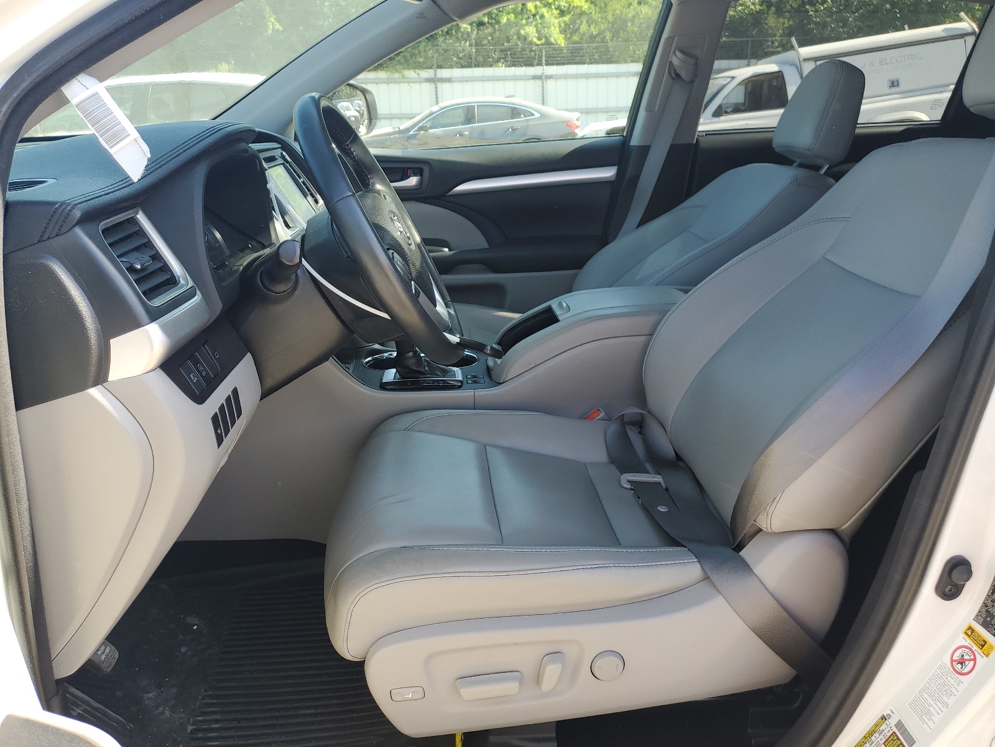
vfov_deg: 53.1
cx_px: 498
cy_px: 374
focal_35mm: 26
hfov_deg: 67.3
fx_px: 747
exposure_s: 1/345
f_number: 1.5
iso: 50
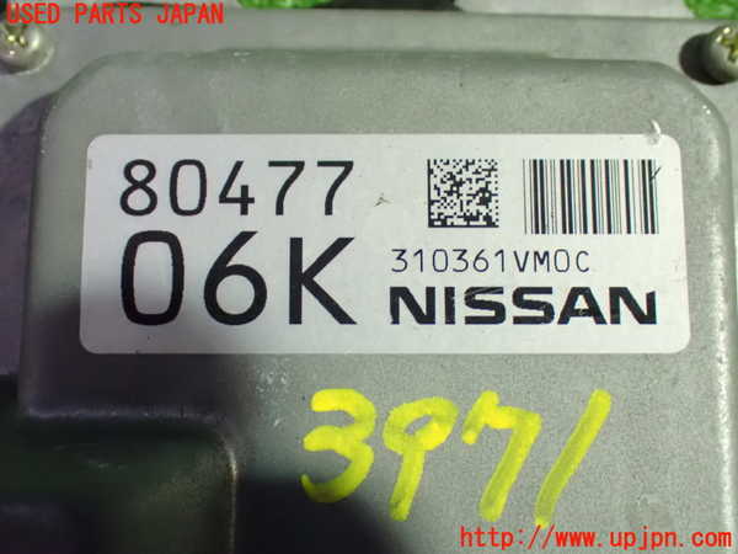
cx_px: 369
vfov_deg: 30.9
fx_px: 1002
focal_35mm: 47
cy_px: 277
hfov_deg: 40.4
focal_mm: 8.4
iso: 1600
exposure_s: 1/40
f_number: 3.1
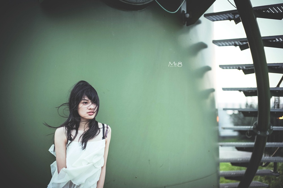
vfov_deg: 26.9
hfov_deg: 39.6
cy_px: 94
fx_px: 393
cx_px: 142
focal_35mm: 50
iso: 200
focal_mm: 50
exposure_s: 1/400
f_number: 1.4
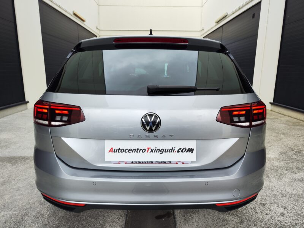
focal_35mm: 23
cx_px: 152
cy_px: 114
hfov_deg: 73.9
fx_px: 202
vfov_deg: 58.9
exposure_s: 1/162
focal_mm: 7.01
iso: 50
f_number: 1.69
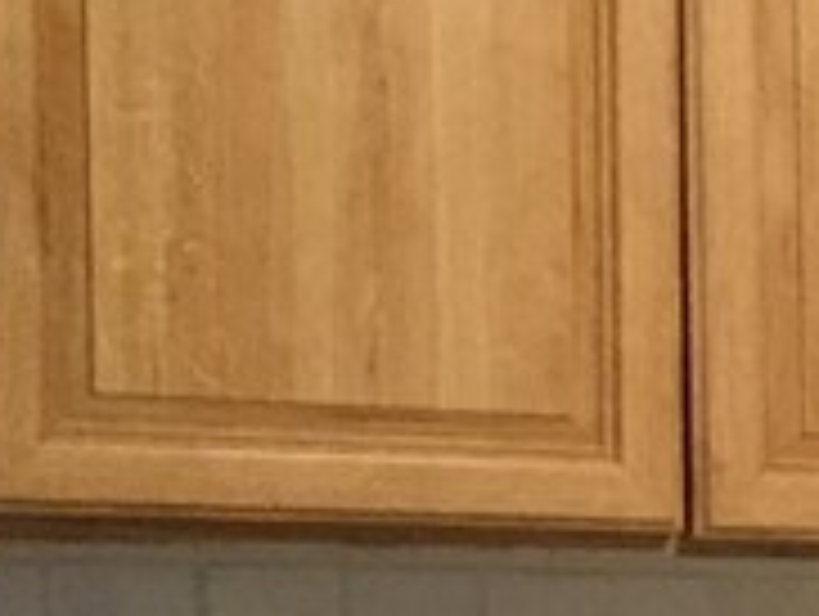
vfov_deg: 8.9
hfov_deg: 9.9
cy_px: 949
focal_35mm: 163
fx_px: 3862
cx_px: 2241
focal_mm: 4.15
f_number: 2.2
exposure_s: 1/24
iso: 250
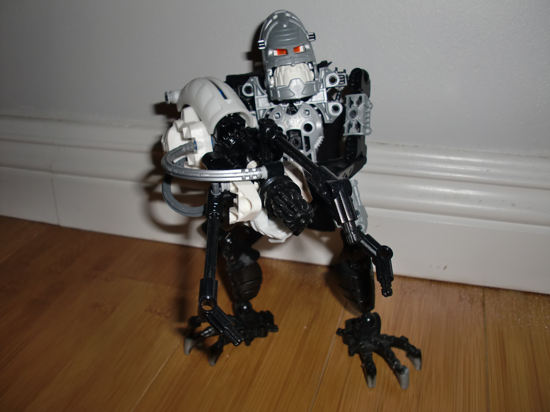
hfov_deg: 51.4
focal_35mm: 36
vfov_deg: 39.7
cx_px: 275
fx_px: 572
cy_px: 206
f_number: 7.9
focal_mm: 6.3
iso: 64
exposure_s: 1/30
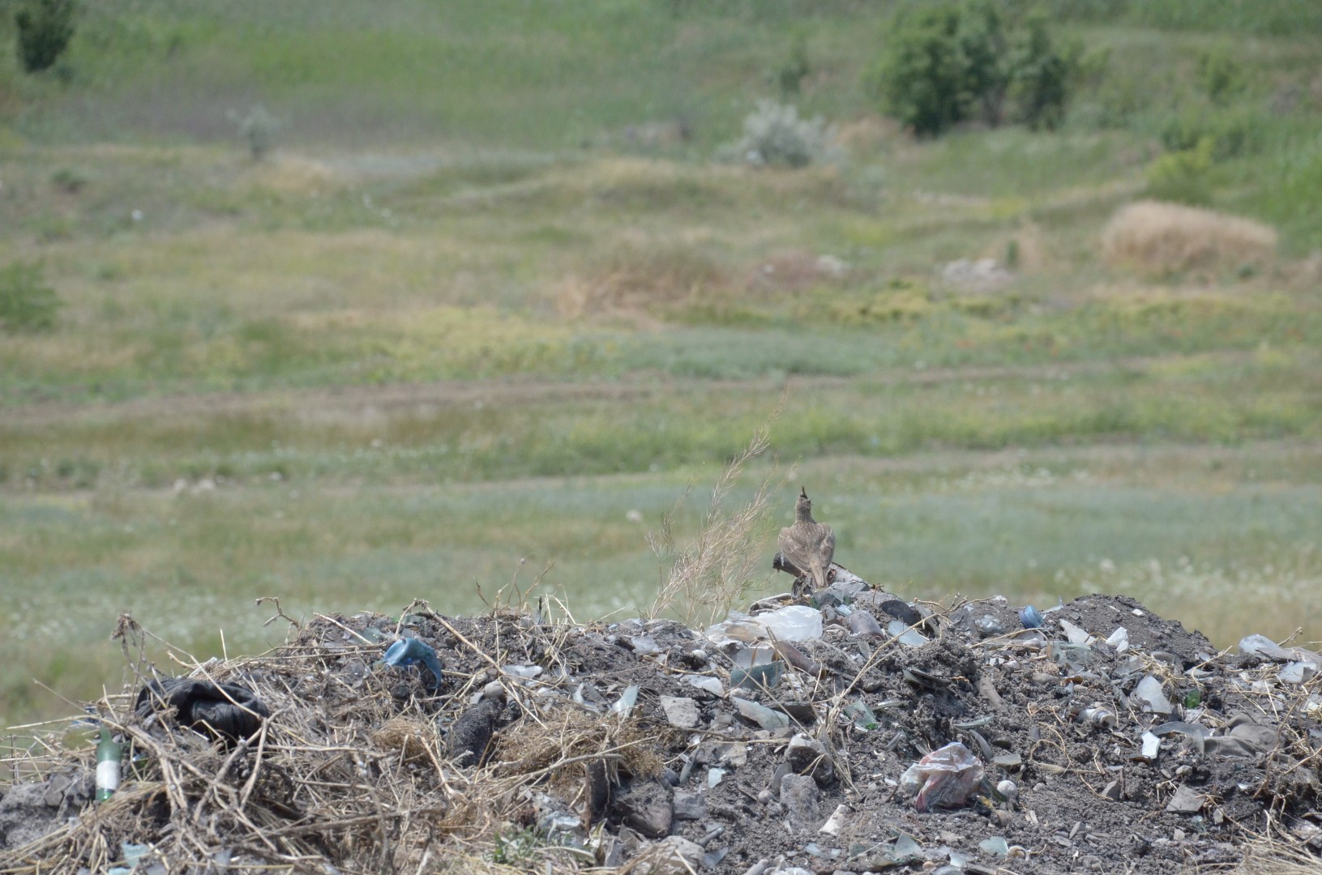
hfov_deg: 13.1
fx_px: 5771
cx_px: 661
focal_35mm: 158
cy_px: 438
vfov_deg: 8.7
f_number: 7.1
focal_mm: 105
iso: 2000
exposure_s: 1/5000
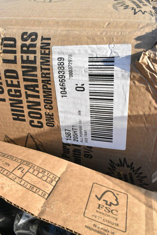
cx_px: 78
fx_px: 196
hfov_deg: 43.7
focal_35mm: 30
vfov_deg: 61.9
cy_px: 118
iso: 6400
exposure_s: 1/1600
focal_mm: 20
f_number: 16
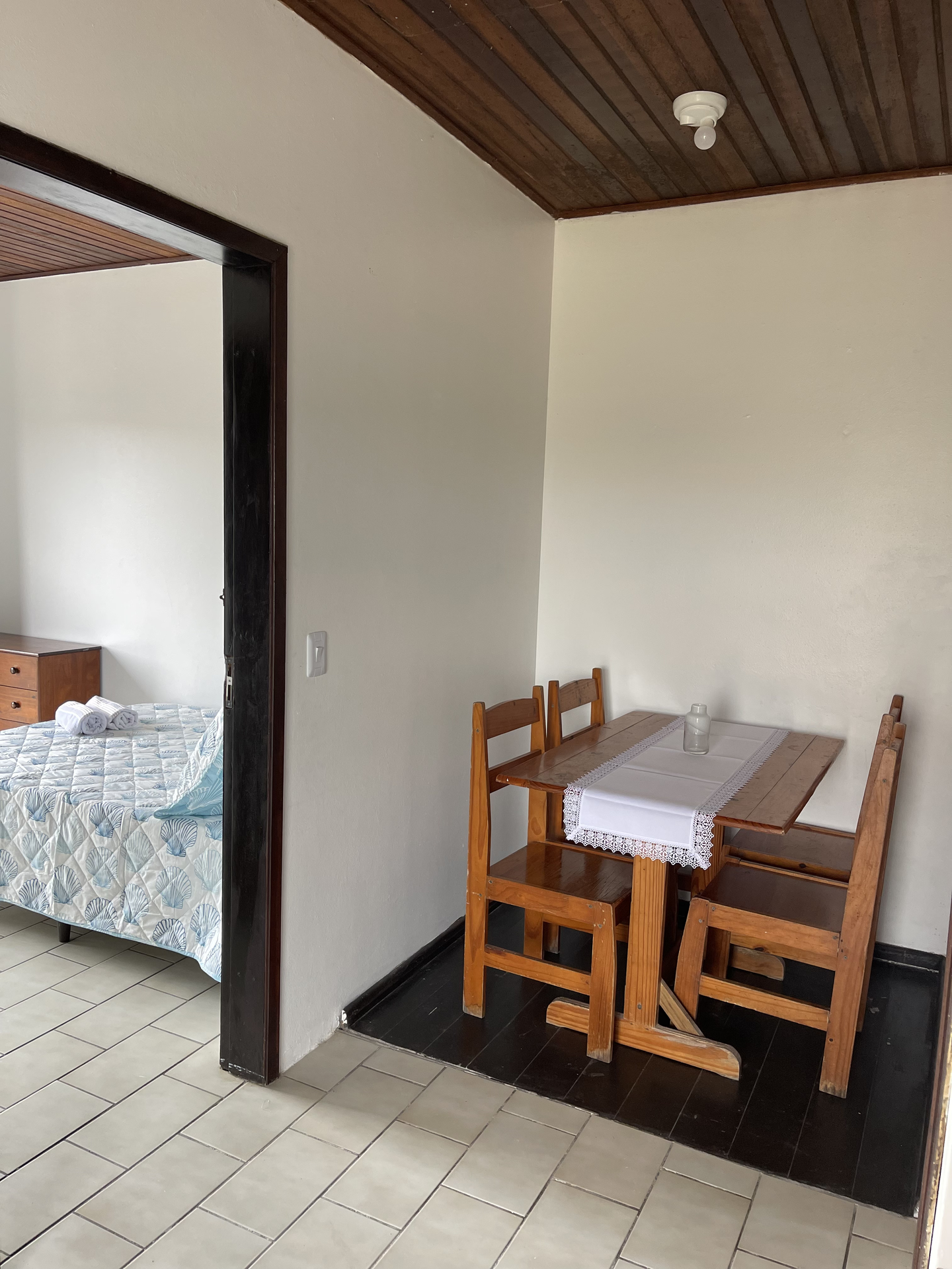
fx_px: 953
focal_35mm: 26
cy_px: 634
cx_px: 476
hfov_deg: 53.1
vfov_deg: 67.3
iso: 125
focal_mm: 5.1
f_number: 1.6
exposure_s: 1/121
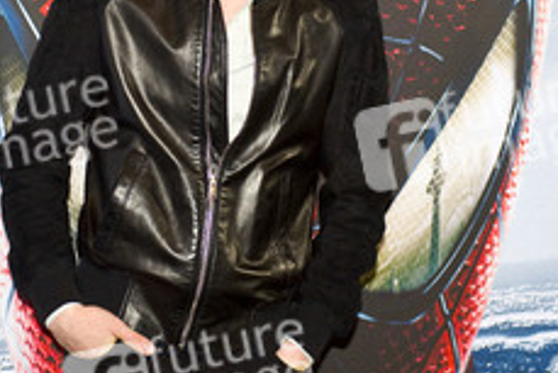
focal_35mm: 150
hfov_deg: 13.7
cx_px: 260
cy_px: 12
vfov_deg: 9.1
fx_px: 2326
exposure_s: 1/320
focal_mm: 86
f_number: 5
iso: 1250
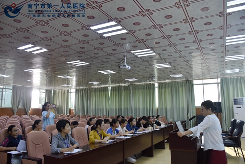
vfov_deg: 47.9
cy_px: 82
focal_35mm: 27
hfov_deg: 67.4
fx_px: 184
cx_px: 122
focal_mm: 18
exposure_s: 1/100
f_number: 5
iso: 800
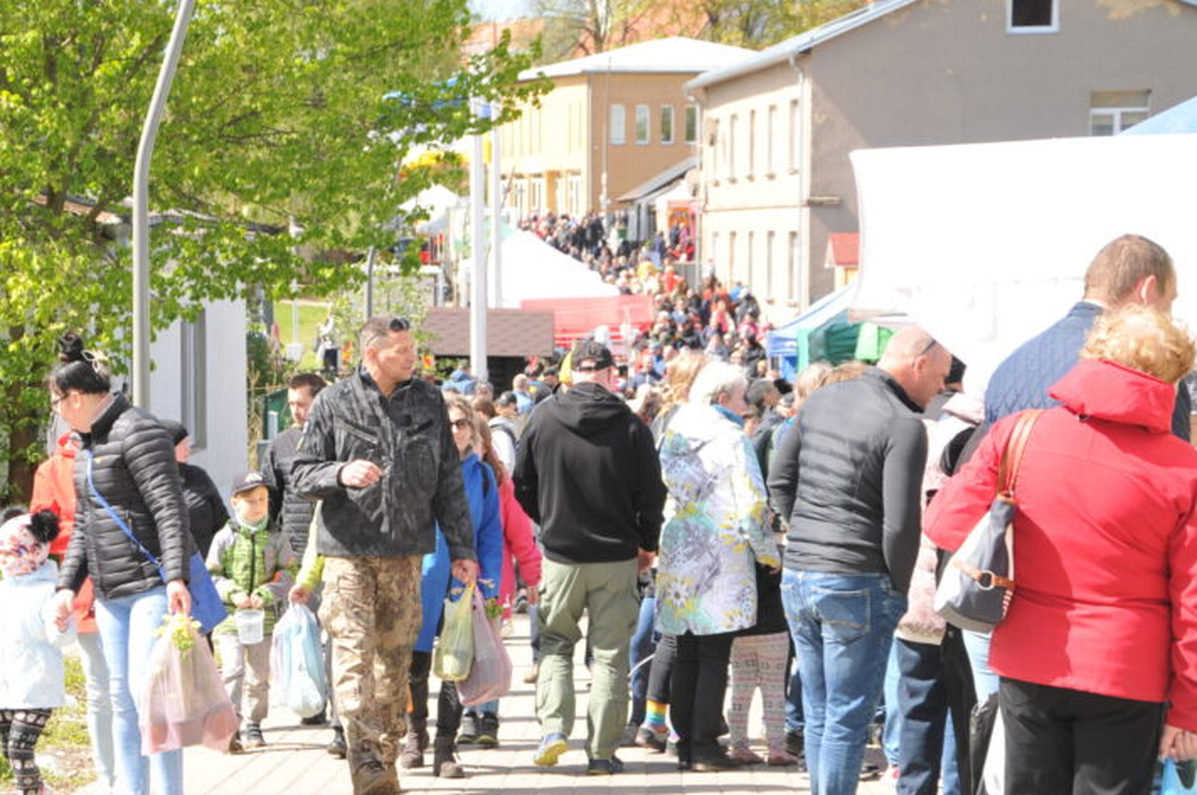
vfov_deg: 12.6
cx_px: 352
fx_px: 3586
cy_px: 386
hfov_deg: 18.9
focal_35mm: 108
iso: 200
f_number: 5.6
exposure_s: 1/250
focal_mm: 50
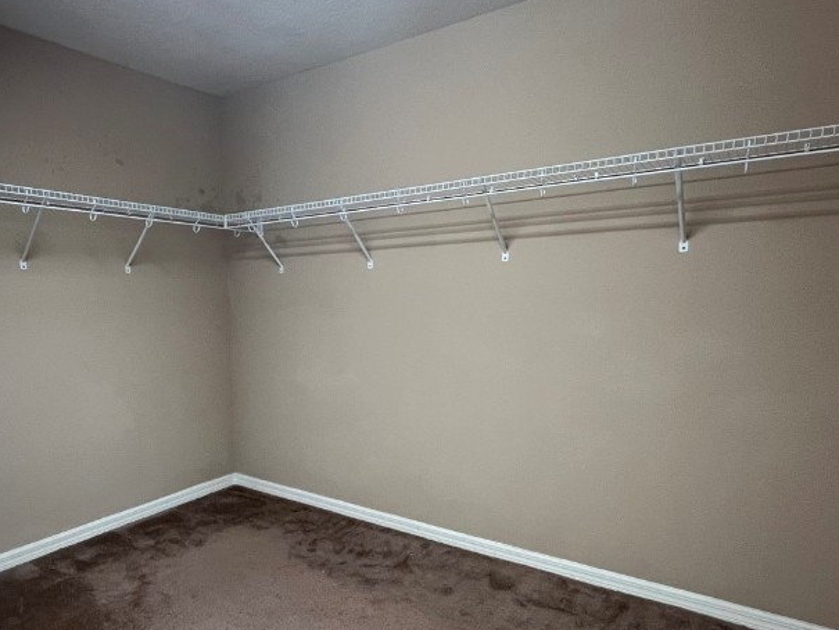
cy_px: 383
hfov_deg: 74.7
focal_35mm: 22
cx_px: 302
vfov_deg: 60.5
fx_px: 533
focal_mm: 1.57
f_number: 1.8
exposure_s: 1/60
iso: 320
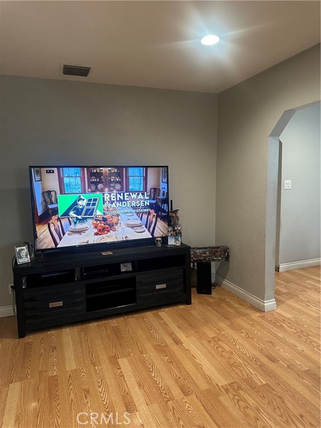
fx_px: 297
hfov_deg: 56.8
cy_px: 214
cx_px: 160
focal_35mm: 24
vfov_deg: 71.6
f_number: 1.78
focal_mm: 6.86
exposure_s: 1/60
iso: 250
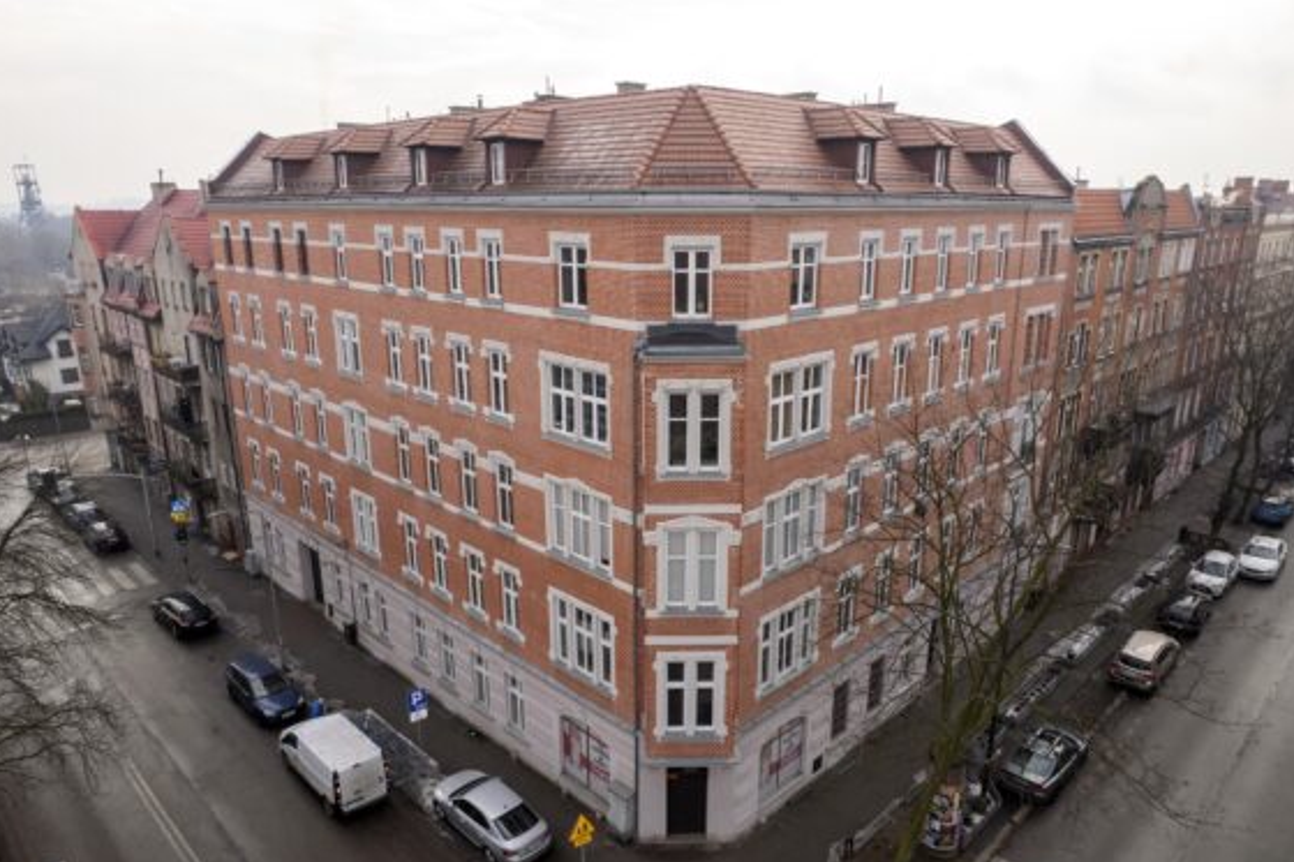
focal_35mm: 23
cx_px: 662
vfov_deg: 55.1
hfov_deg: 76.1
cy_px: 448
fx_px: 826
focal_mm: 8.38
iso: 110
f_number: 2.8
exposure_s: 1/1000
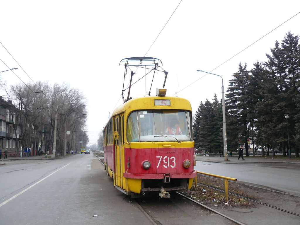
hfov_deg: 51.4
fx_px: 312
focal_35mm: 36
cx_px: 150
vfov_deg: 39.7
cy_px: 112
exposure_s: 1/200
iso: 200
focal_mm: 6
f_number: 2.8
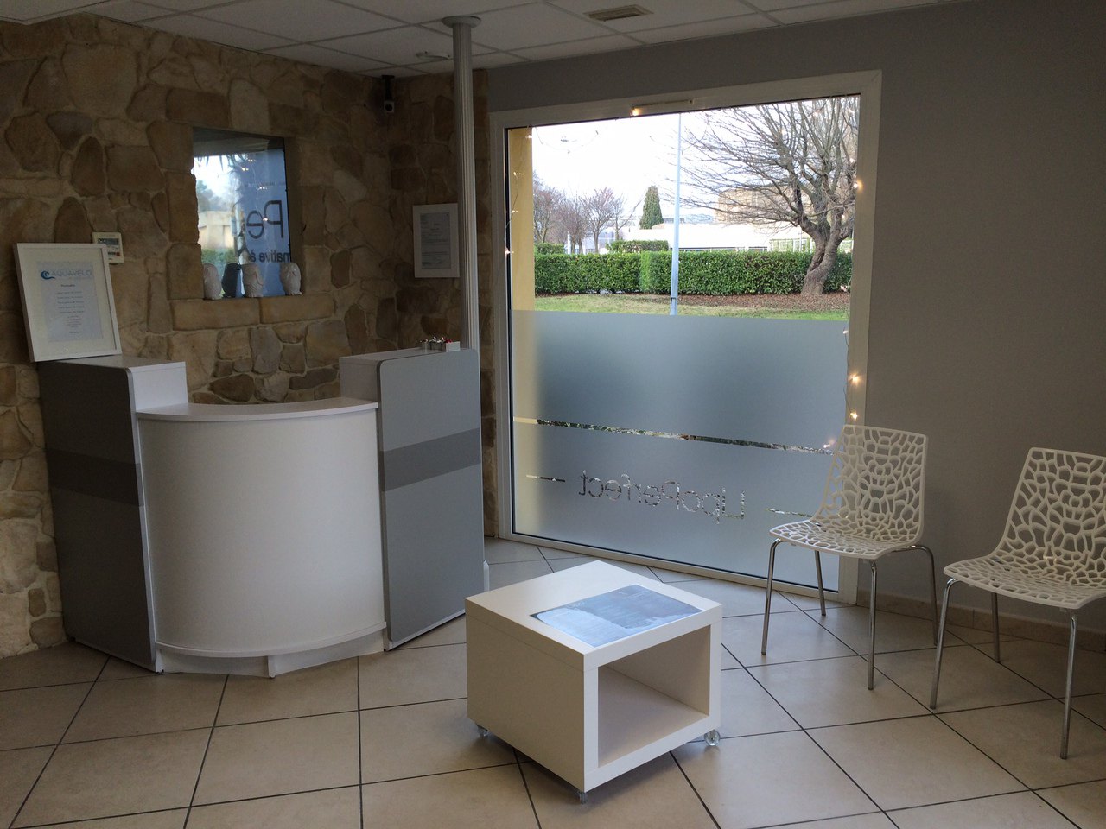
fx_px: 927
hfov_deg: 61.7
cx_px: 553
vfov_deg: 48.2
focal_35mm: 29
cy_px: 414
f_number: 2.2
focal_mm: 4.15
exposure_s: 1/100
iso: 50
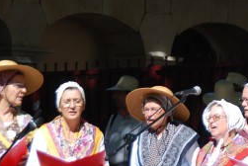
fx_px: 3502
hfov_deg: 4.0
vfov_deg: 2.7
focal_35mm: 508
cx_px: 306
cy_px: 71
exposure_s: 1/500
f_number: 5.6
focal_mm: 95
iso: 160
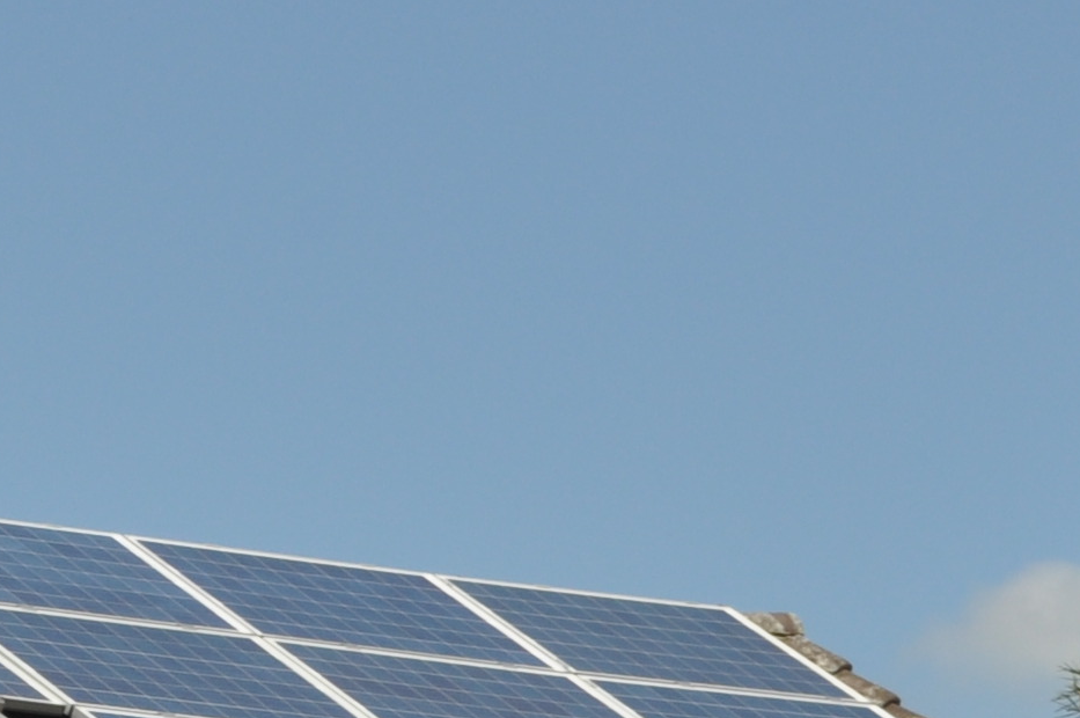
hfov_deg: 6.3
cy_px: 814
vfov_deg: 4.3
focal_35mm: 317
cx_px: -960
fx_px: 9500
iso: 200
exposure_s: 1/200
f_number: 13
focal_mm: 46
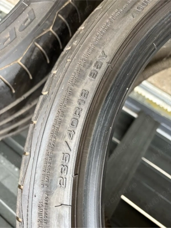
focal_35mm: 26
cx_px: 86
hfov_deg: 53.1
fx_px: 171
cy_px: 114
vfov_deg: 67.3
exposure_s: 1/60
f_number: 1.6
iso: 250
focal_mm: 5.96
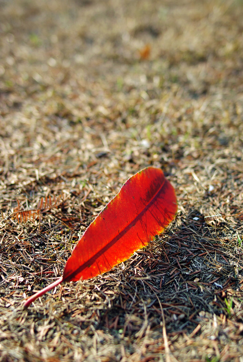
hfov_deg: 29.0
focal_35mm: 46
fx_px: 470
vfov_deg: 42.3
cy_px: 181
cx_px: 122
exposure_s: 1/250
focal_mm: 31
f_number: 2.8
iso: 100
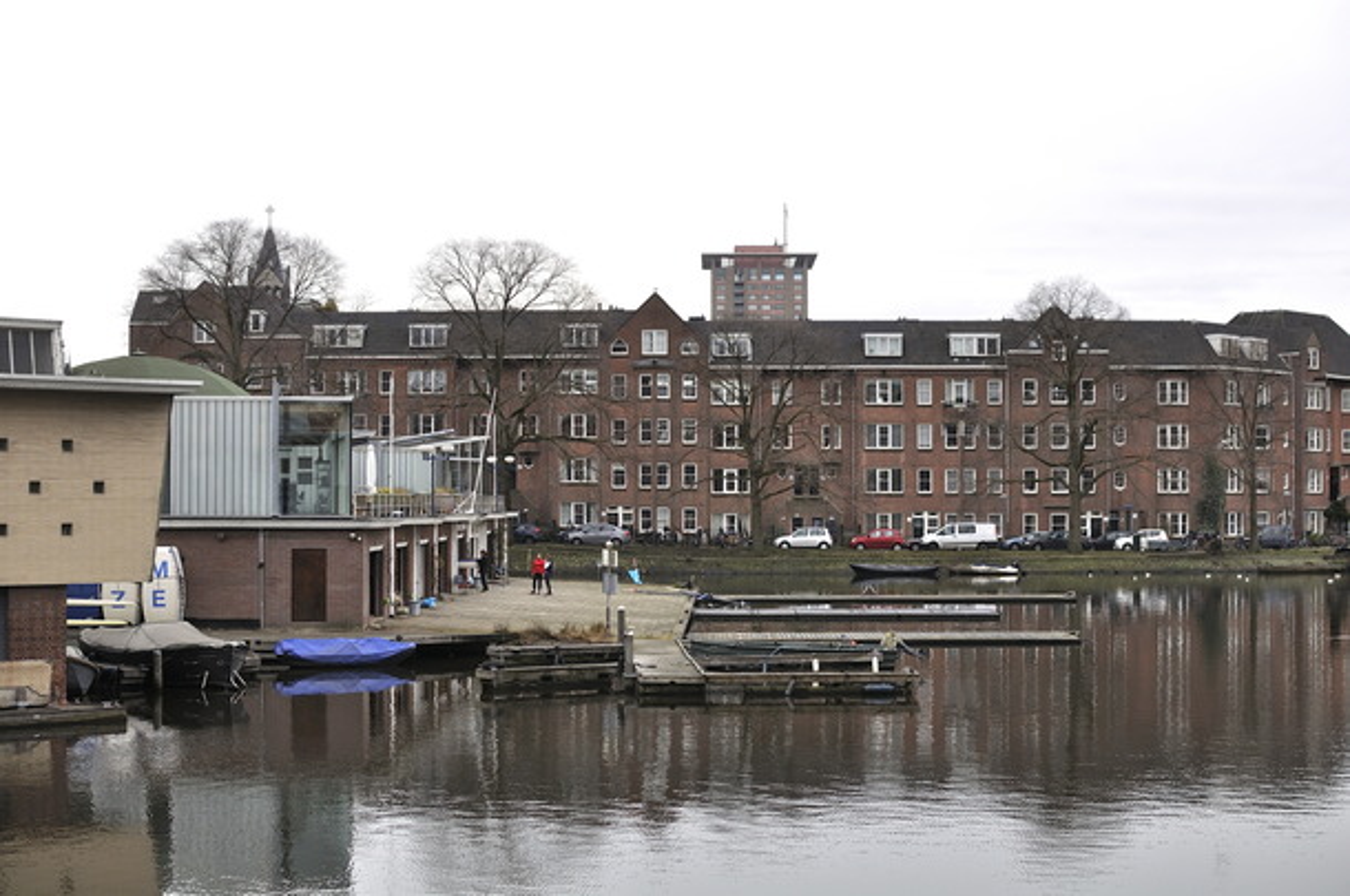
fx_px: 1966
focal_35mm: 52
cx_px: 675
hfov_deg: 37.9
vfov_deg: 25.7
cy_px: 448
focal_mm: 35
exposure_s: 1/200
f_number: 4.5
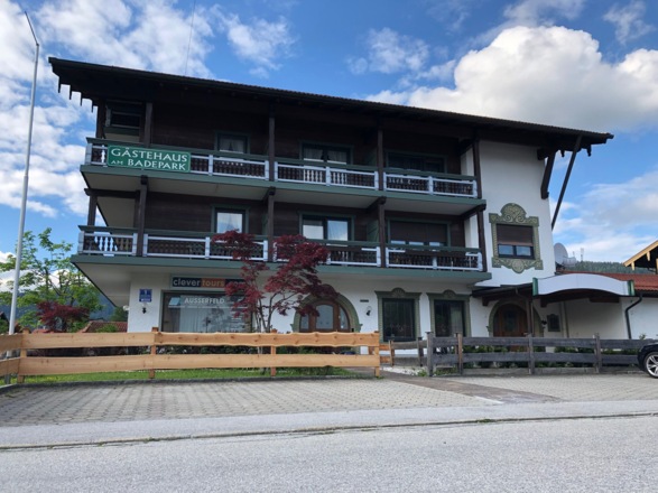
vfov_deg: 49.7
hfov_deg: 63.5
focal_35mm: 28
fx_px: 532
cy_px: 246
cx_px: 329
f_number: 1.8
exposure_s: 1/738
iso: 20
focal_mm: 4
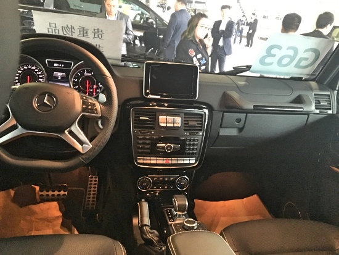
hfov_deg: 61.6
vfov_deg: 48.3
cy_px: 128
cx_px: 170
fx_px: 284
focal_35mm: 29
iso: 320
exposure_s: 1/17
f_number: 2.2
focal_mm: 4.15
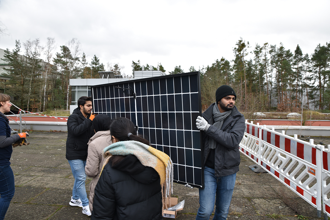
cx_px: 165
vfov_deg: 53.2
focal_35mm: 24
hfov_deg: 73.7
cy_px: 110
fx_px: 220
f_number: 5
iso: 400
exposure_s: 1/100
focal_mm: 24
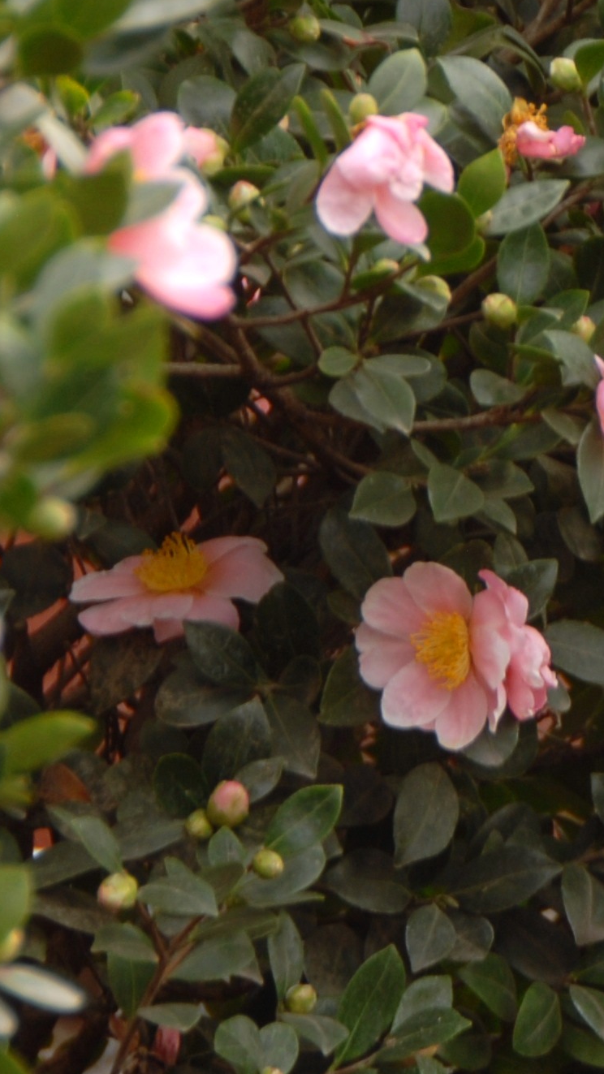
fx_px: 12460
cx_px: 930
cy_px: 54
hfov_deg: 2.8
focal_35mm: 438
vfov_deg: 4.9
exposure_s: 1/13
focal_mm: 95
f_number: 5.3
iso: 100
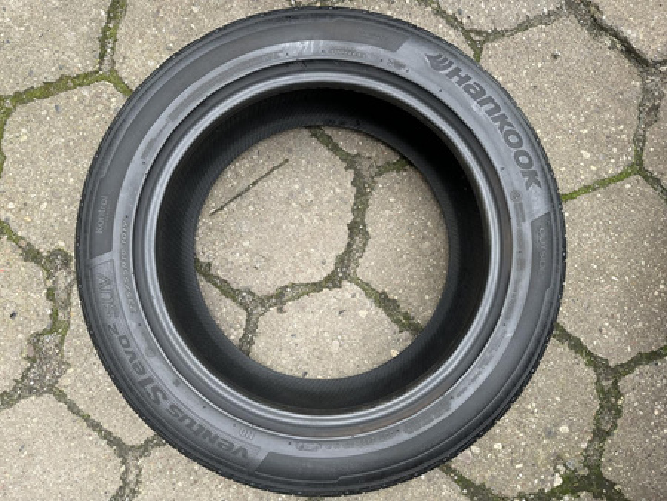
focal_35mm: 24
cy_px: 250
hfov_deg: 71.6
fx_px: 463
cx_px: 334
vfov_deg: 56.9
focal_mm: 6.86
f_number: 1.78
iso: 64
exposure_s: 1/130
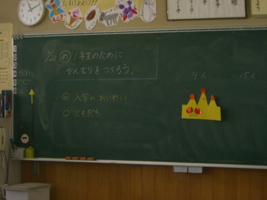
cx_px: 134
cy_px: 100
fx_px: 879
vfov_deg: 13.0
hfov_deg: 17.3
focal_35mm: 114
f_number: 5.2
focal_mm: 18.6
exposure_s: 1/60
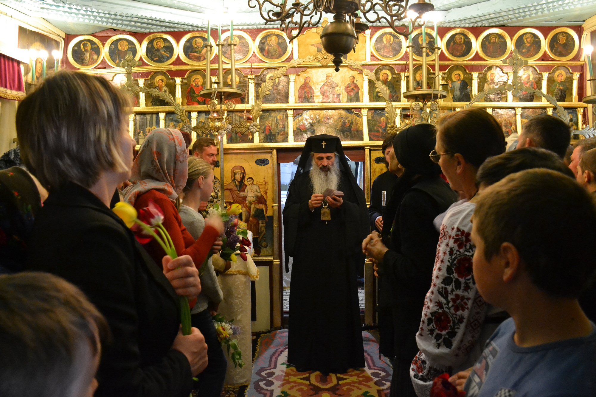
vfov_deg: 47.9
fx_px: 447
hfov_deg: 67.4
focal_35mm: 27
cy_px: 198
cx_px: 298
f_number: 5.6
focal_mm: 18
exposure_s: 1/30
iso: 3200
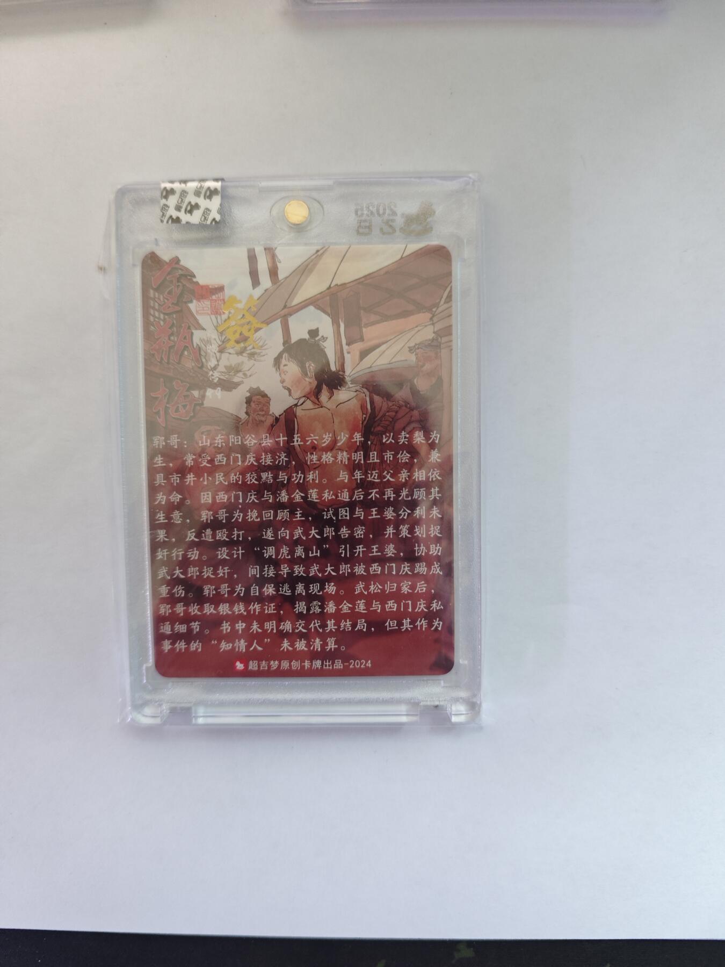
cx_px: 362
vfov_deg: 73.9
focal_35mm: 23
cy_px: 484
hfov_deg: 58.9
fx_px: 642
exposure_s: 1/33.3
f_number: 1.6
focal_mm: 6.55
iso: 1000
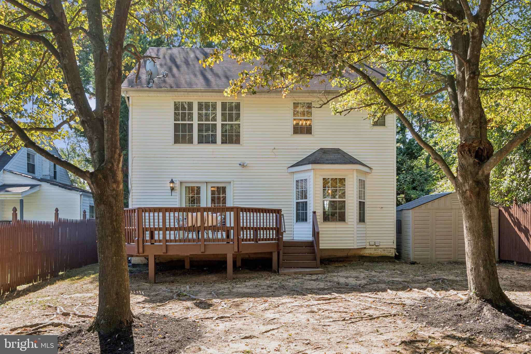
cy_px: 177
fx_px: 398
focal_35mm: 27
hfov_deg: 67.4
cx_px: 266
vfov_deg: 47.9
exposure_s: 1/125
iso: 400
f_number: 9
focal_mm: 18
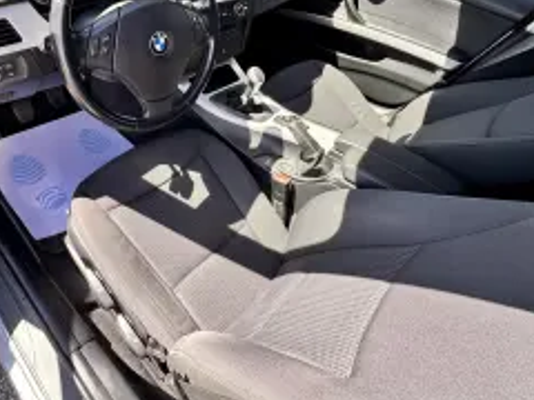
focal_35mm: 21
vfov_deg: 62.7
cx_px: 200
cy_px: 153
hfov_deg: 77.6
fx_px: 324
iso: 40
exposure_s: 1/141
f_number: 2.2
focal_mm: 2.22
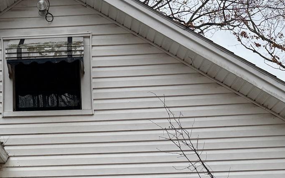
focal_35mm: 76
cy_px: 198
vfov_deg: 16.6
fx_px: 590
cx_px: 44
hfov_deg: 26.5
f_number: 1.78
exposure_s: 1/1923
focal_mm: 6.76
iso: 80
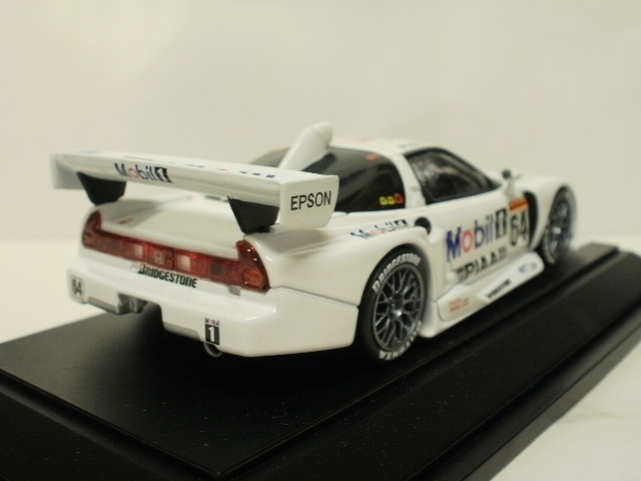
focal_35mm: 44
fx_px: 815
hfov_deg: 42.9
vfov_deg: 32.9
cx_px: 320
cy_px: 240
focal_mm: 7.7
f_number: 4
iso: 125
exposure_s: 1/8
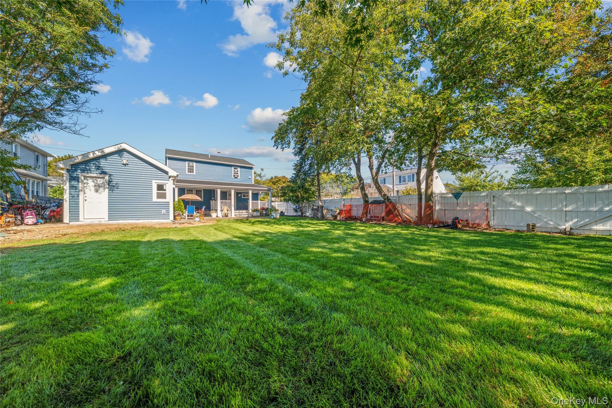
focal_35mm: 12
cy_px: 204
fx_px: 204
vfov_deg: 90.0
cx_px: 306
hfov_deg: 112.6
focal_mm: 12
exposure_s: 1/80
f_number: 8
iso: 100
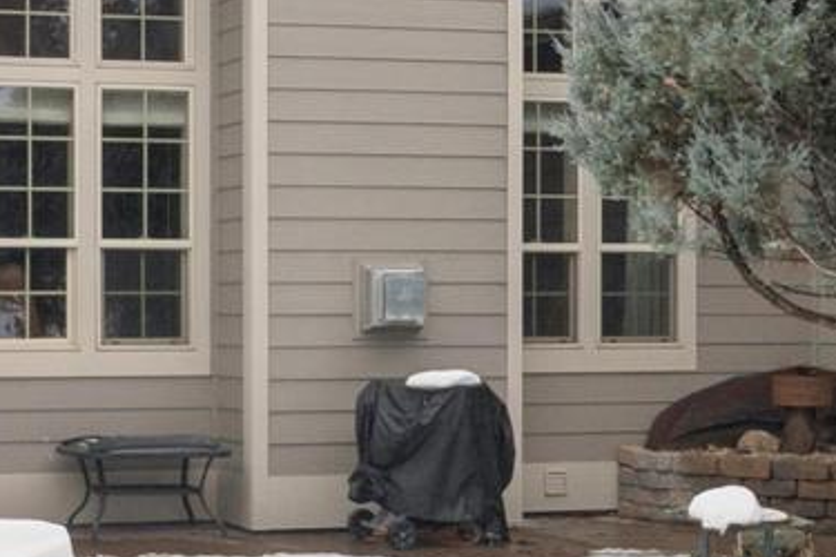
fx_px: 1904
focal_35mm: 82
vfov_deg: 16.6
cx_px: -111
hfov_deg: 23.1
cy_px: 253
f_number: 6.3
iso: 100
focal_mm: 10
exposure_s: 1/320
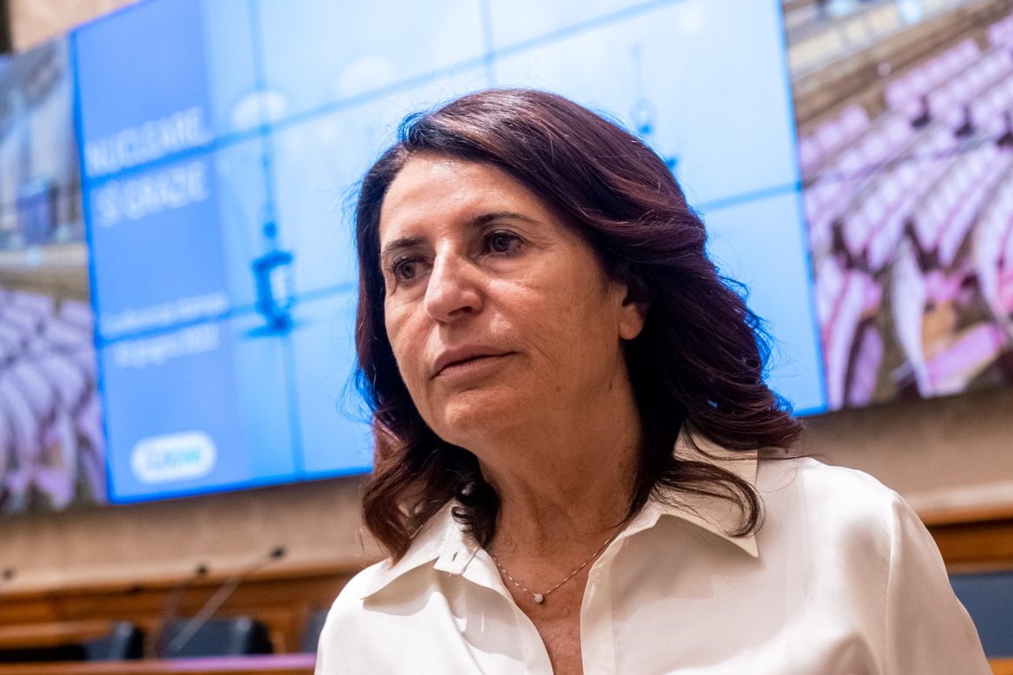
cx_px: 455
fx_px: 1885
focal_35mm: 67
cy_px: 283
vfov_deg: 20.3
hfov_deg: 30.1
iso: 3200
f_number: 4
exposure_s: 1/340
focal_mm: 37.6
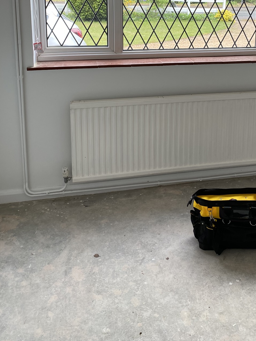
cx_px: 180
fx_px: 414
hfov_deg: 33.9
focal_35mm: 42
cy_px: 67
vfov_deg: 42.7
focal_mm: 4.25
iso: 50
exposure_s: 1/121
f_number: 1.8
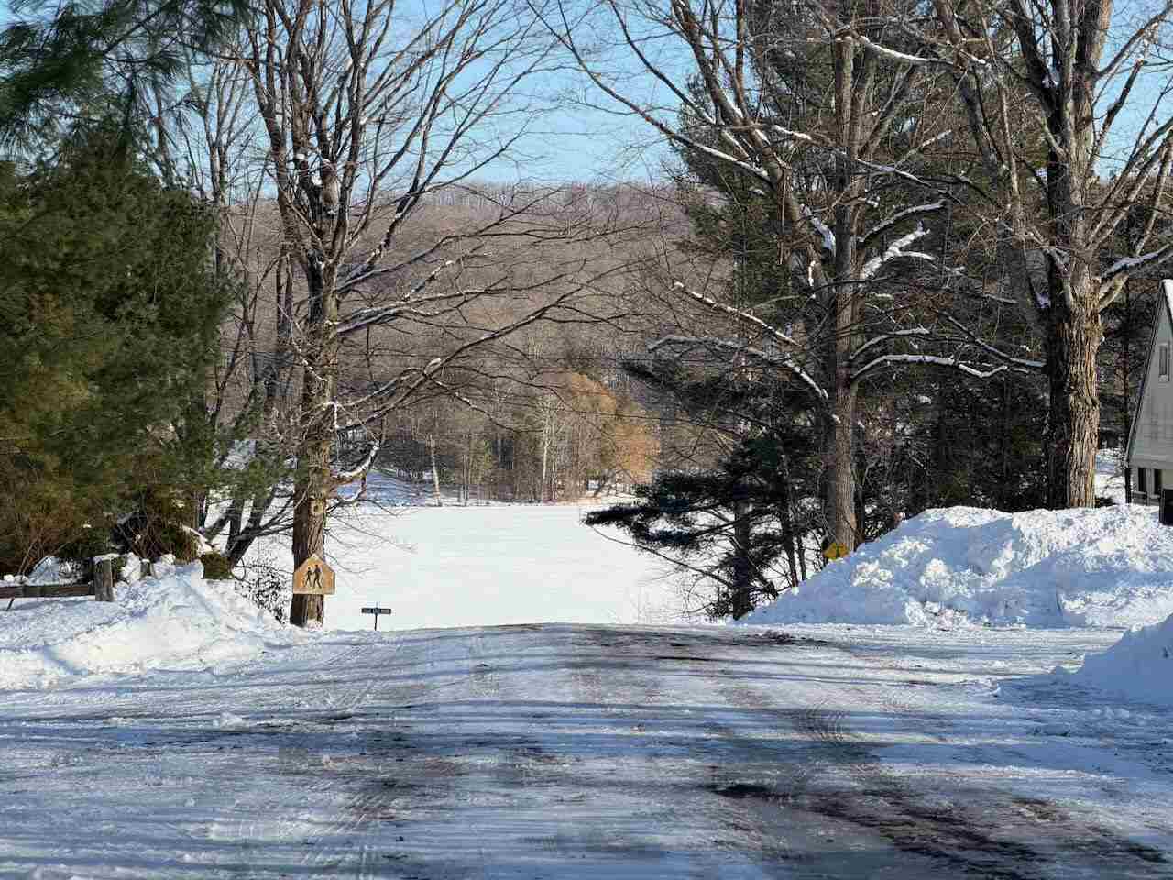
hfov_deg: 19.6
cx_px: 586
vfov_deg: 14.8
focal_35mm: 100
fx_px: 3389
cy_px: 440
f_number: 2.8
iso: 32
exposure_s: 1/638
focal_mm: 16.89
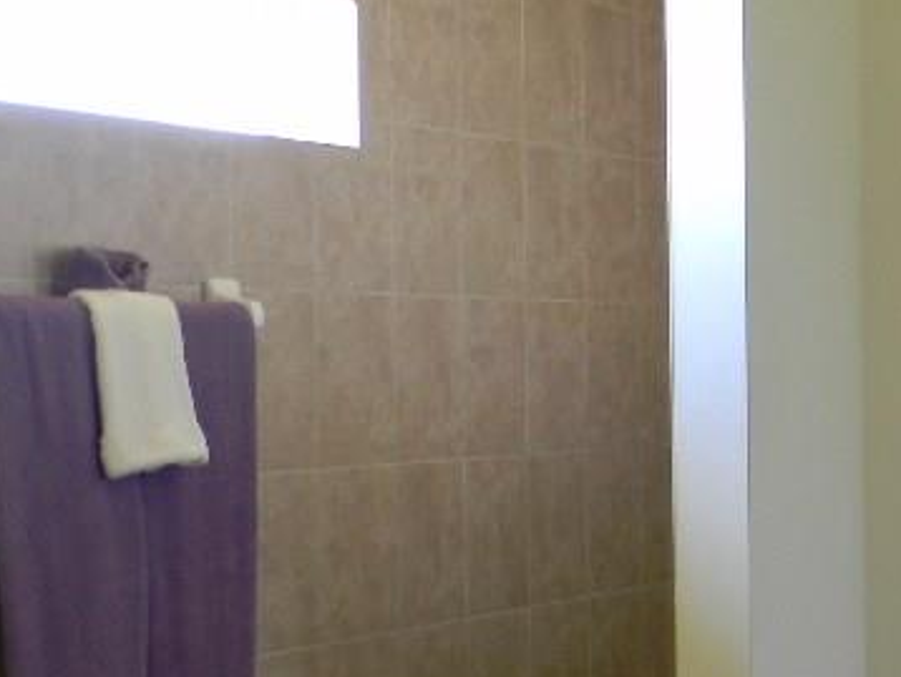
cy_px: 544
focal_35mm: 80
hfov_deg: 23.9
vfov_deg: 18.3
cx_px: 753
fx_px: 2084
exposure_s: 1/30
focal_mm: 5
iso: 152
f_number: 3.5
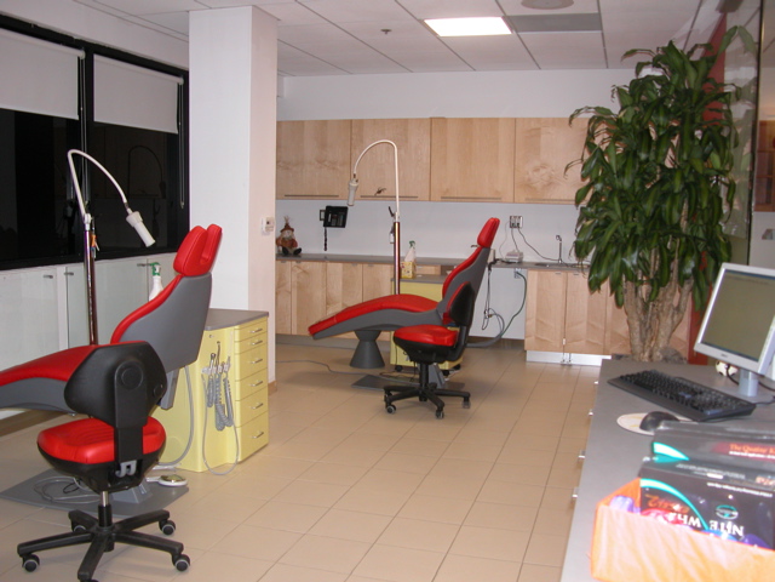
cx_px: 388
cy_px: 291
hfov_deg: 52.6
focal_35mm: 35
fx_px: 784
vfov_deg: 40.7
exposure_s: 1/60
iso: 200
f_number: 2.8
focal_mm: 8.9
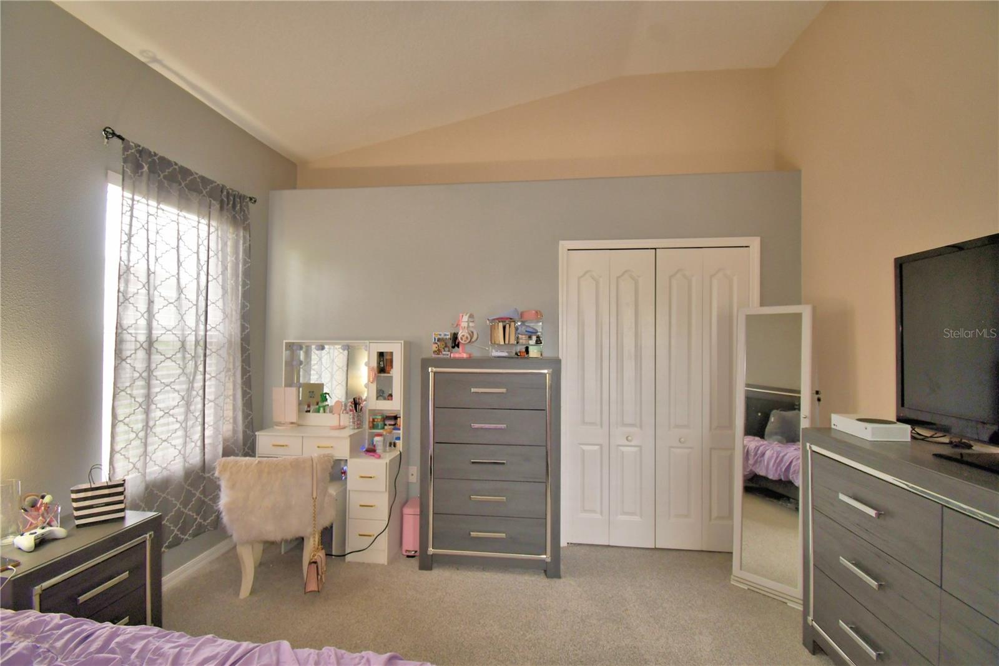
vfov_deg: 77.3
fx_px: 416
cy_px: 333
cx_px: 500
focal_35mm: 15
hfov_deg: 100.4
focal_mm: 10
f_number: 4.5
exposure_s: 1/30
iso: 400
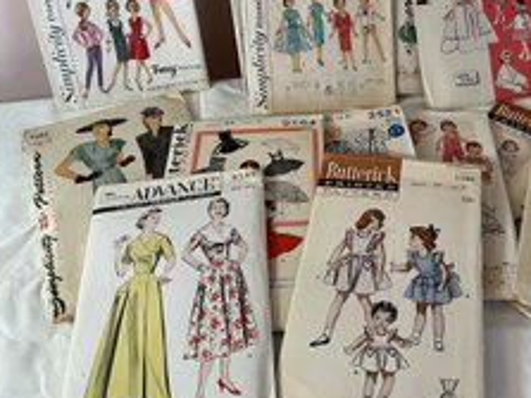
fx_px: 613
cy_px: 149
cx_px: 373
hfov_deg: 45.8
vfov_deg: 35.7
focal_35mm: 40
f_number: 1.5
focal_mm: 5.7
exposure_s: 1/60
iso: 125
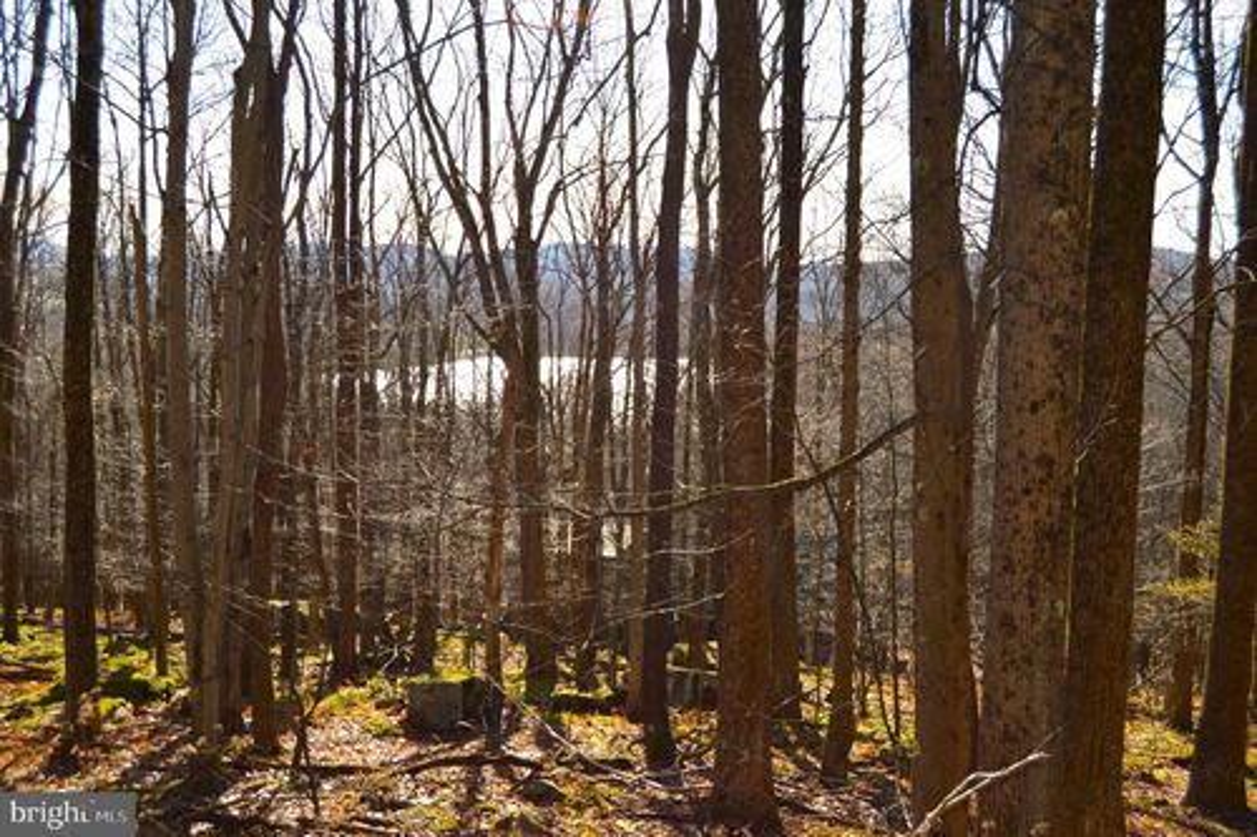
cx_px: 628
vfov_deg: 34.2
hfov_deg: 49.6
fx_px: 1361
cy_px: 418
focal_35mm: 39
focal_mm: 26
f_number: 5.6
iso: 100
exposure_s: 1/200
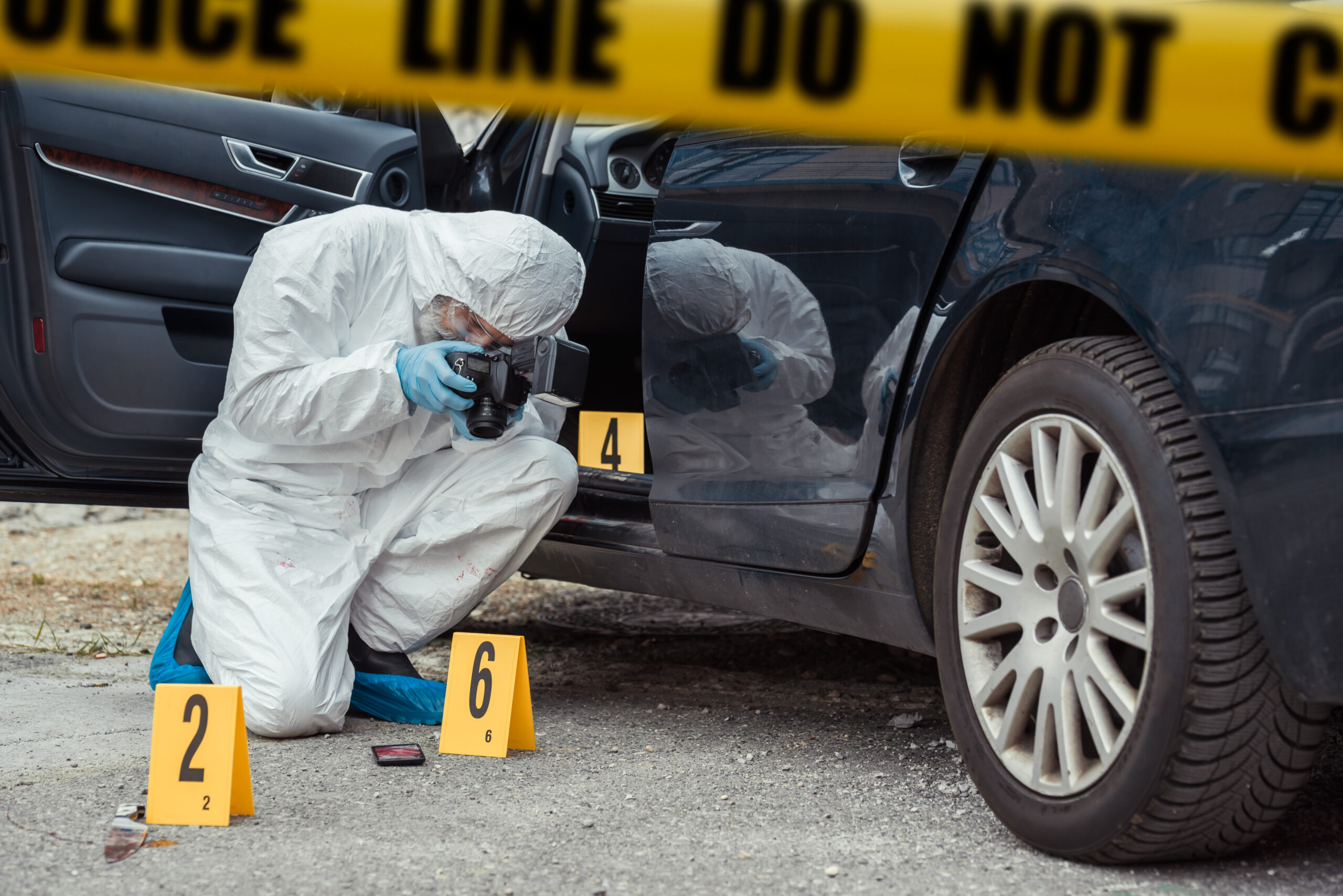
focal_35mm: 90
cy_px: 448
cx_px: 672
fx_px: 3359
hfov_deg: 22.6
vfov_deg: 15.2
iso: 250
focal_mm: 90
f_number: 4.5
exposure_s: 1/400
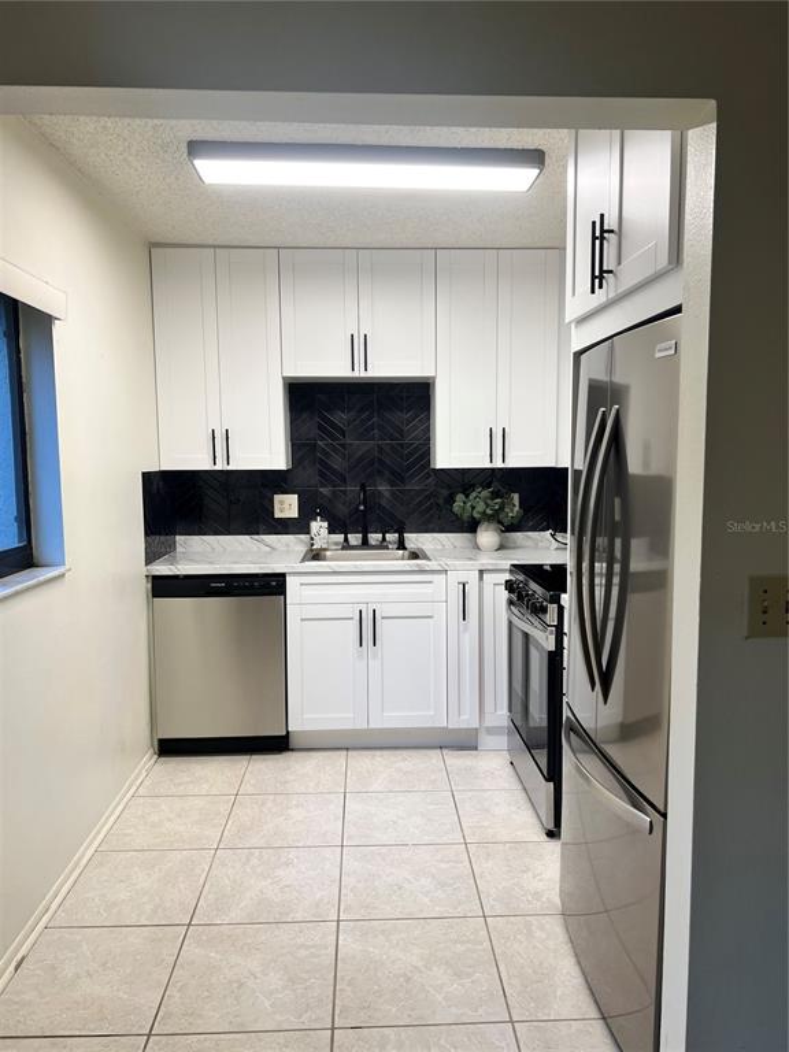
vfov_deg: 67.3
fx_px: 790
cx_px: 394
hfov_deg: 53.1
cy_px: 526
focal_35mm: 26
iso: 64
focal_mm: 5.7
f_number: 1.5
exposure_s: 1/120
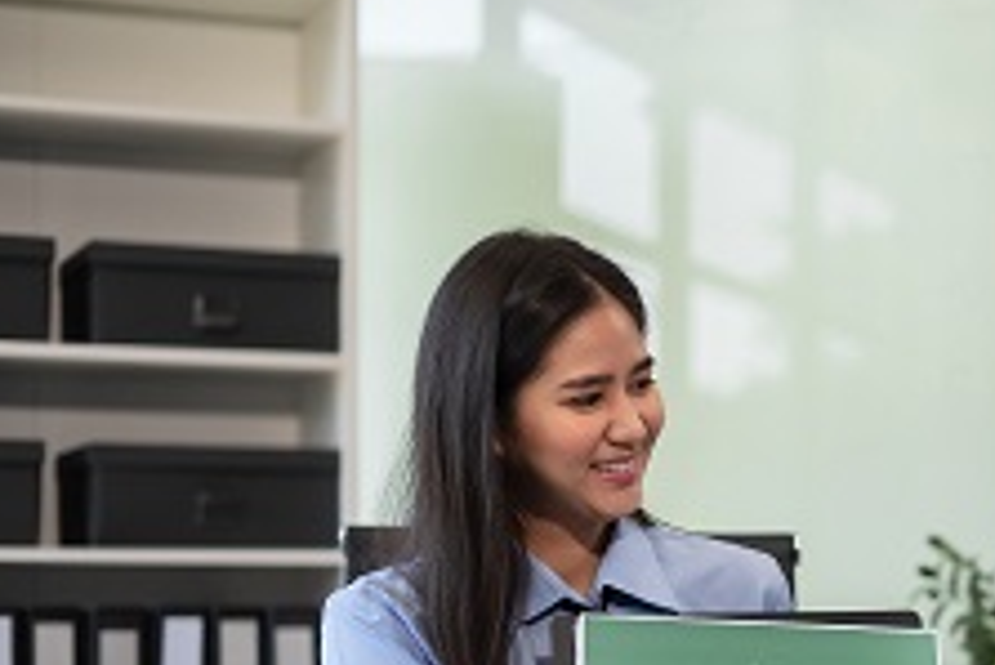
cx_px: 968
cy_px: 580
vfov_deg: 13.9
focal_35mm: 98
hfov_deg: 20.2
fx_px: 2710
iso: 400
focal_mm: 50
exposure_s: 1/320
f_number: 2
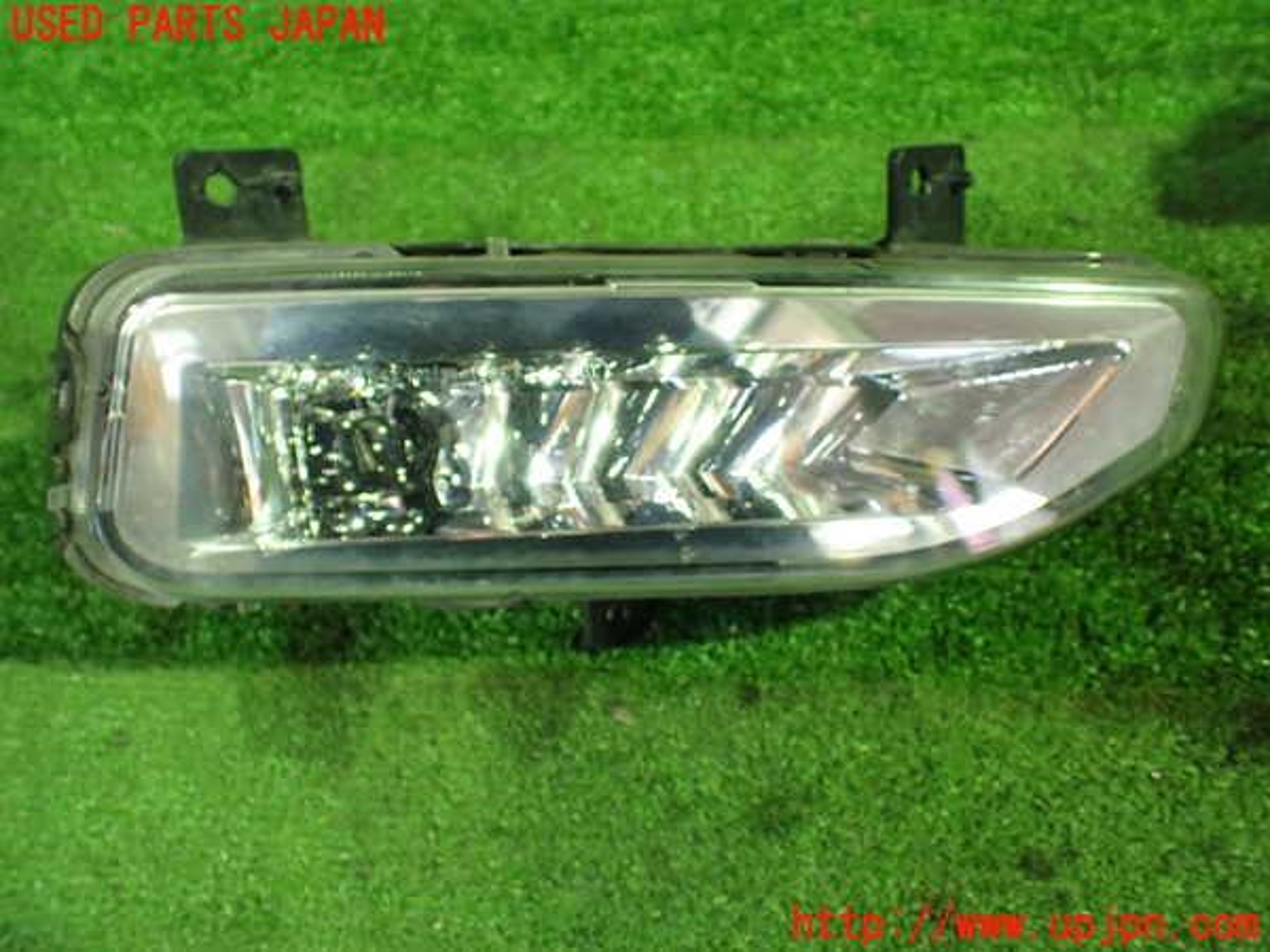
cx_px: 635
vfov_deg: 46.8
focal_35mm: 30
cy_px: 476
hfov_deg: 60.0
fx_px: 1101
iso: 800
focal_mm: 5.4
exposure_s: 1/40
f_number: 2.3
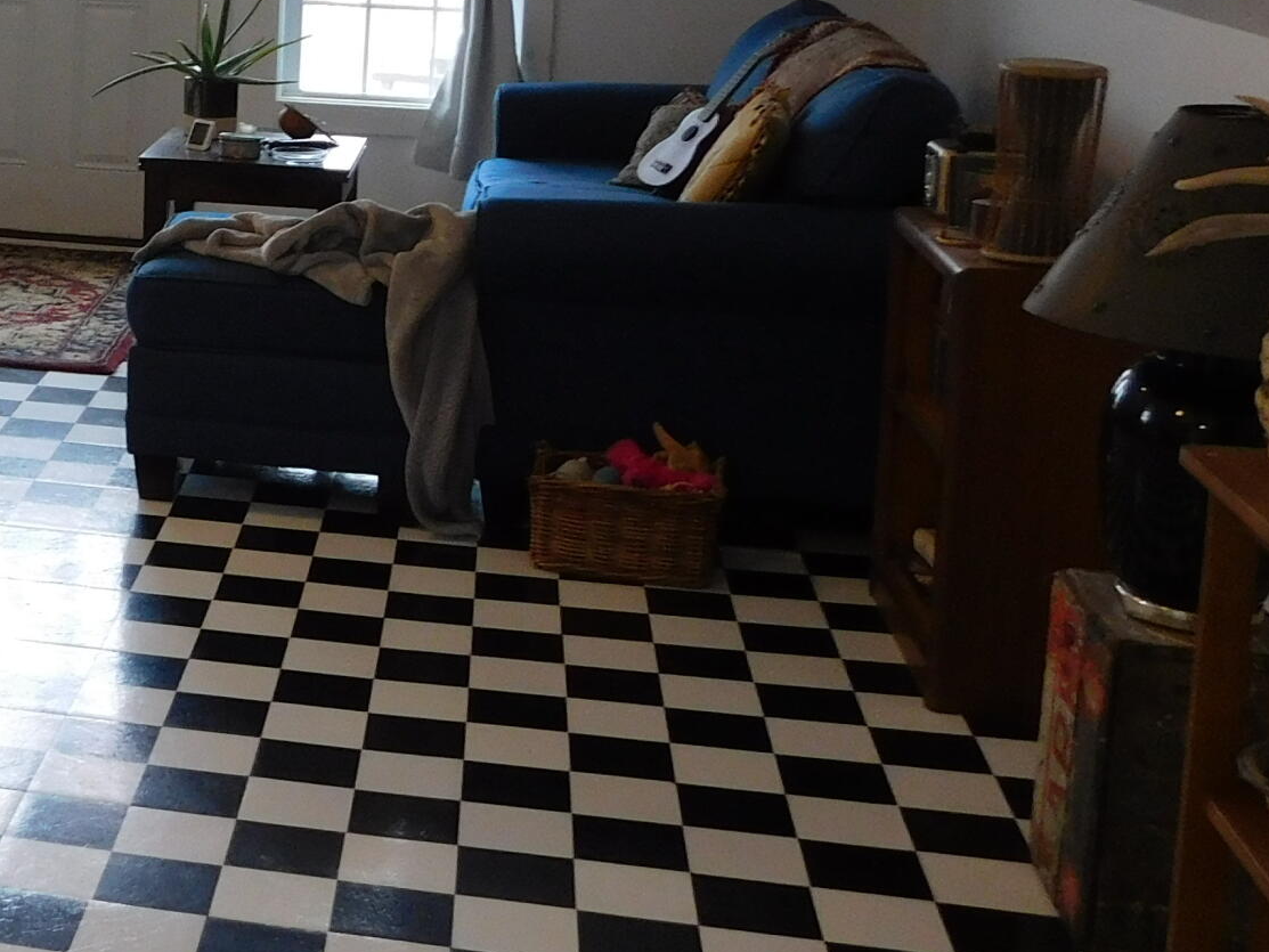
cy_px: 144
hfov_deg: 28.1
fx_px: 2273
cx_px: -170
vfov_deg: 23.2
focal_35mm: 62
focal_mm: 4
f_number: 3
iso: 200
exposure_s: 1/30
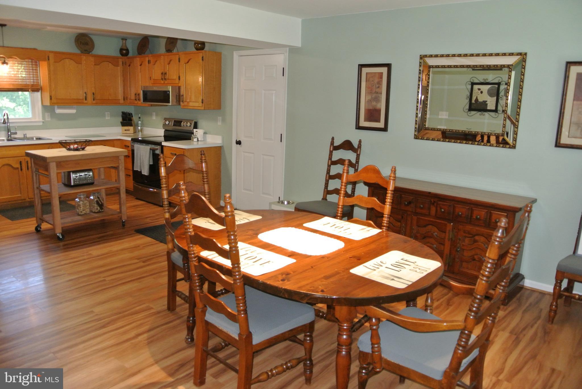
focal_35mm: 27
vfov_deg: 48.0
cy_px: 194
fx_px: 437
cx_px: 291
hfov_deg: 67.3
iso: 560
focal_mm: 10
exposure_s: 1/60
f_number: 3.5
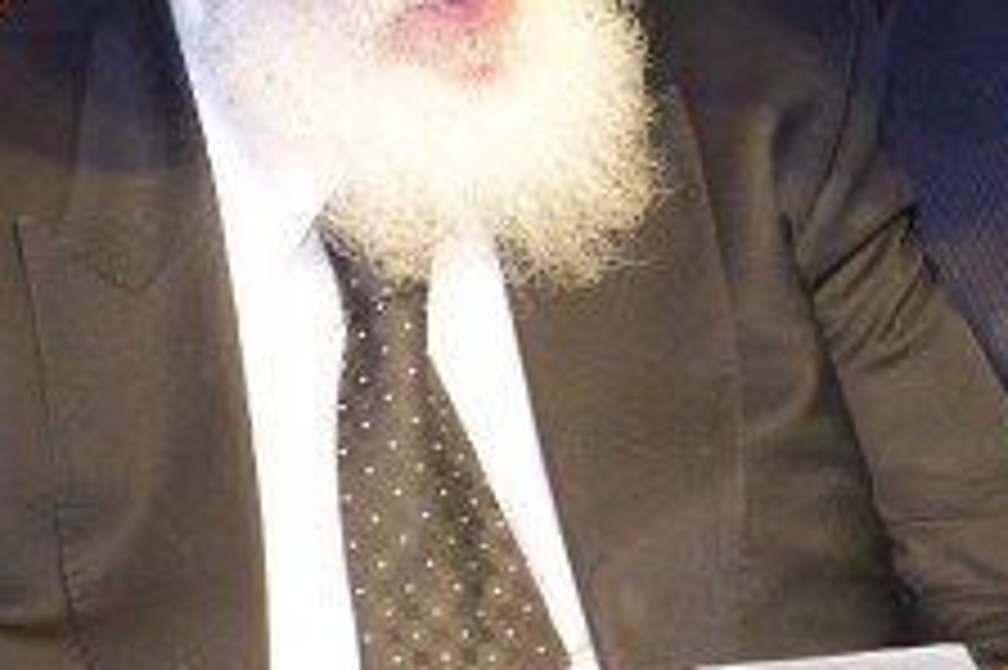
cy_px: 92
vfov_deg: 8.5
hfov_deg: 12.8
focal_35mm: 160
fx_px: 4477
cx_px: 567
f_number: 5.6
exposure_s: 1/200
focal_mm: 35
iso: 4000
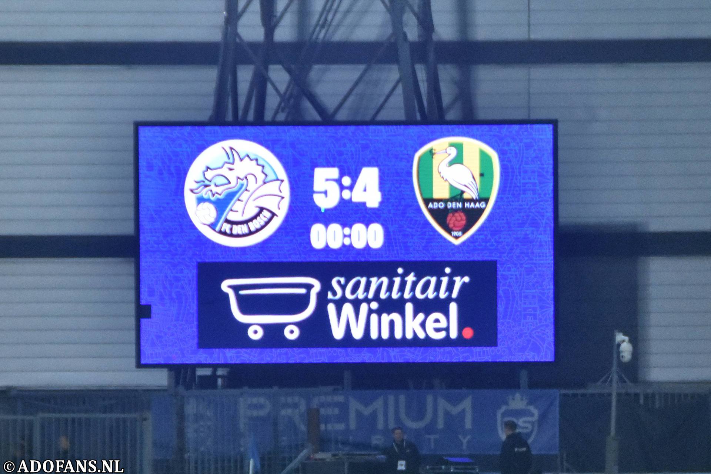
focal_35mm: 158
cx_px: 356
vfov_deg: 8.7
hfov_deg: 13.0
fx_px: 3110
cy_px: 237
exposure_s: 1/250
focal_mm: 105
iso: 3200
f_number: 5.3
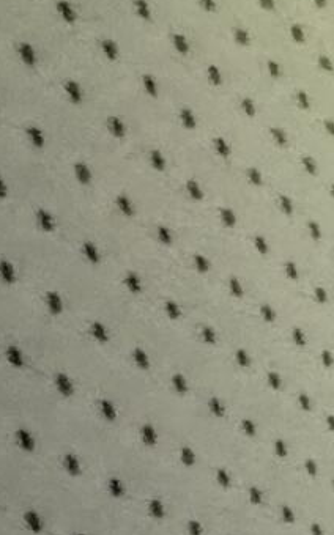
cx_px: 2256
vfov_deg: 11.6
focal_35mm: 131
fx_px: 1911
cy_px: 1444
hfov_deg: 4.6
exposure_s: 1/99
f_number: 2.2
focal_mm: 2.22
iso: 250
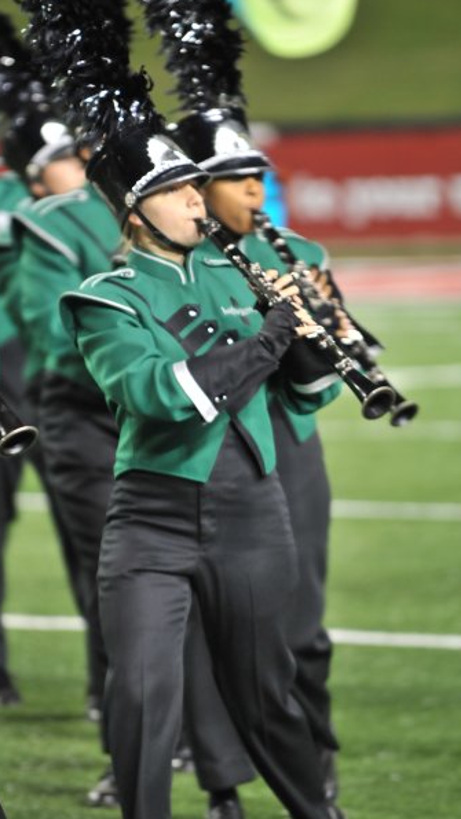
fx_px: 6871
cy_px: 408
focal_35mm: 316
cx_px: 204
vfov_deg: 6.8
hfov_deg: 3.8
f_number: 2.8
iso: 800
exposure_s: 1/100
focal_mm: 200
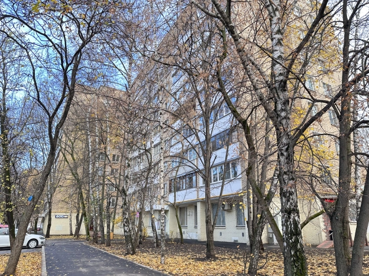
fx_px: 256
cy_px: 138
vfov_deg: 56.8
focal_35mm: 24
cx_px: 184
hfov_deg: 71.6
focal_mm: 6.86
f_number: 1.78
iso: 80
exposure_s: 1/182
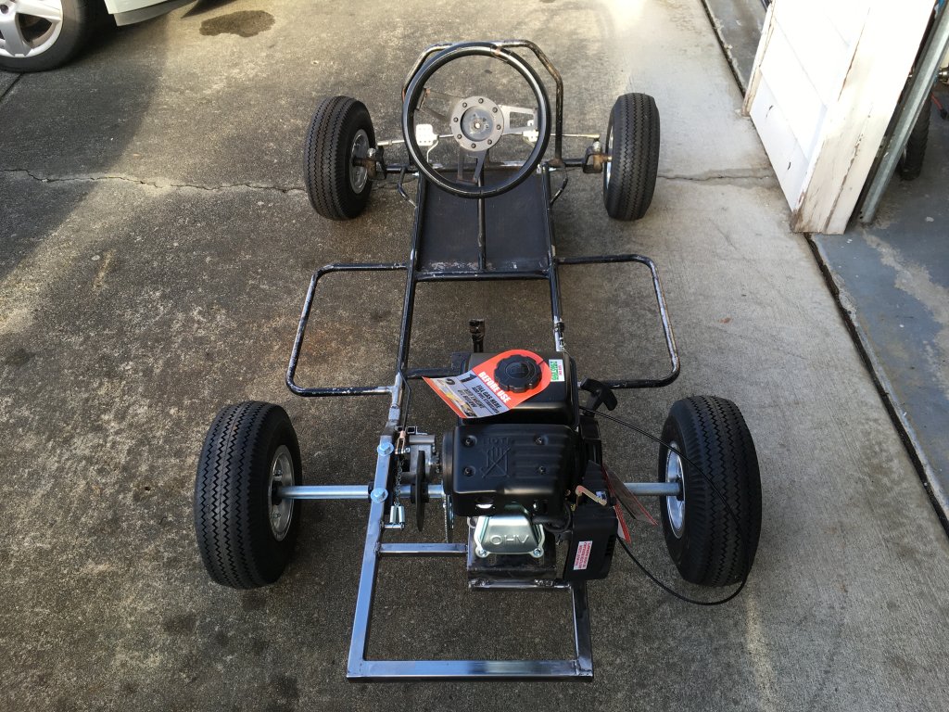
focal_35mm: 29
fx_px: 795
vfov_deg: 48.2
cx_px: 474
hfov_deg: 61.7
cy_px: 356
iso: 25
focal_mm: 4.15
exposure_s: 1/132
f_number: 2.2
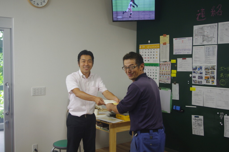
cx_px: 114
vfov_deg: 29.3
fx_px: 293
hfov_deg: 42.7
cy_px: 76
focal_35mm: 46
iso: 400
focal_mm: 30.63
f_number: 4.5
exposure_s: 1/60
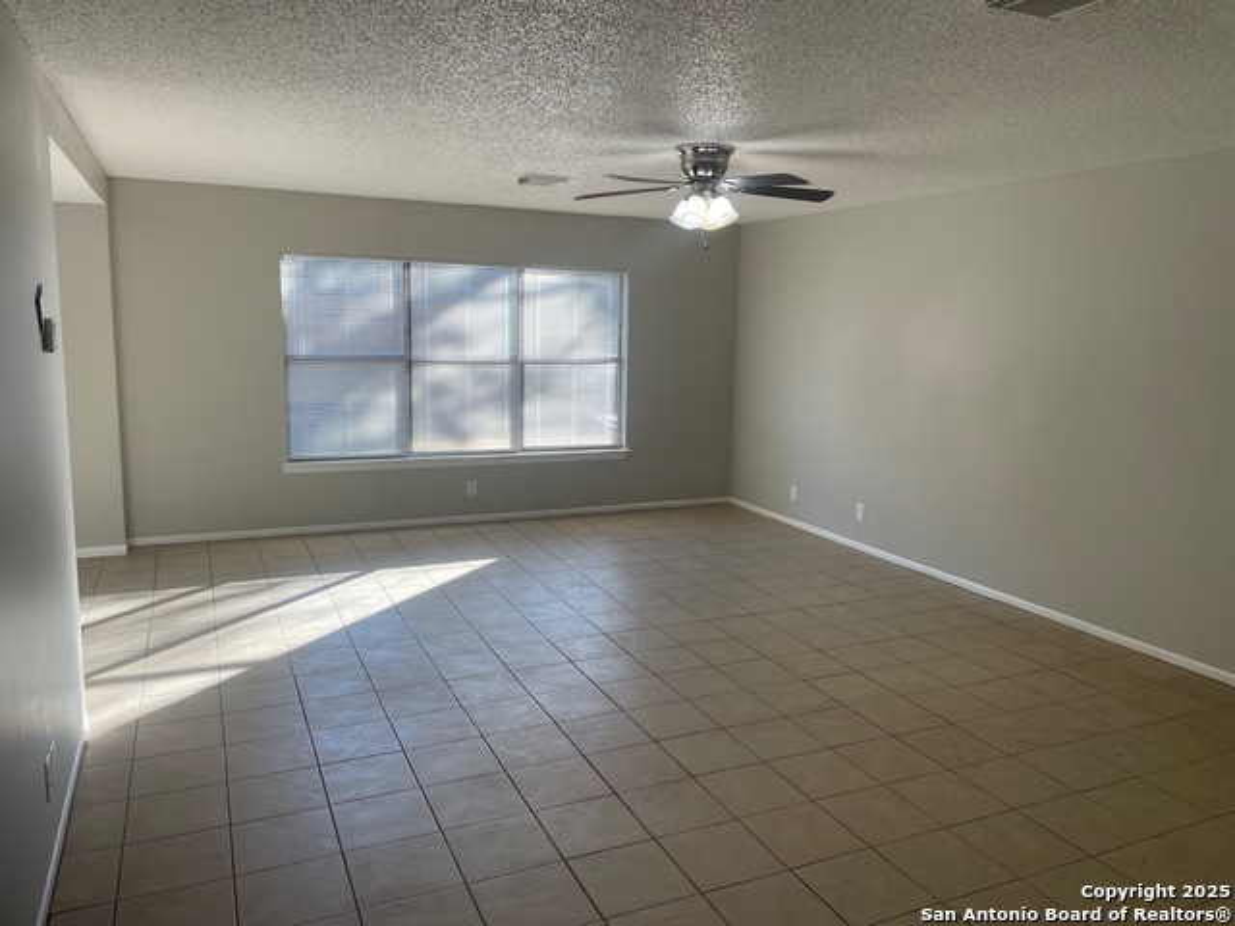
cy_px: 463
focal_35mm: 26
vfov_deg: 53.1
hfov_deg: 67.3
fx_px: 928
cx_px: 618
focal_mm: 4.2
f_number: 1.6
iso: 40
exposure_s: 1/120
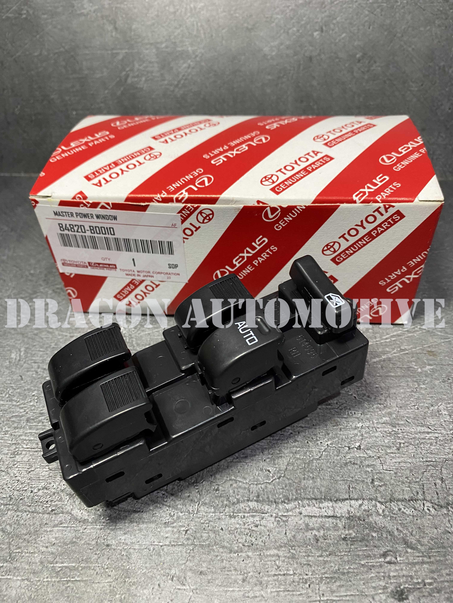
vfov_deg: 67.3
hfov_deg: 53.1
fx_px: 454
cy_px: 302
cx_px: 226
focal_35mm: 26
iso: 160
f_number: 1.8
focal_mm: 4.25
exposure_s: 1/50
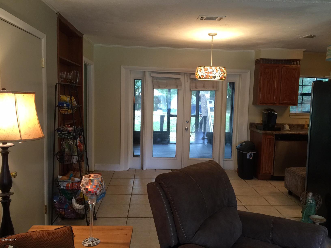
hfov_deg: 61.7
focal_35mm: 29
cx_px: 166
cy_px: 124
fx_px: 277
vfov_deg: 48.2
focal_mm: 4.15
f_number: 2.2
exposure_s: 1/15
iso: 50
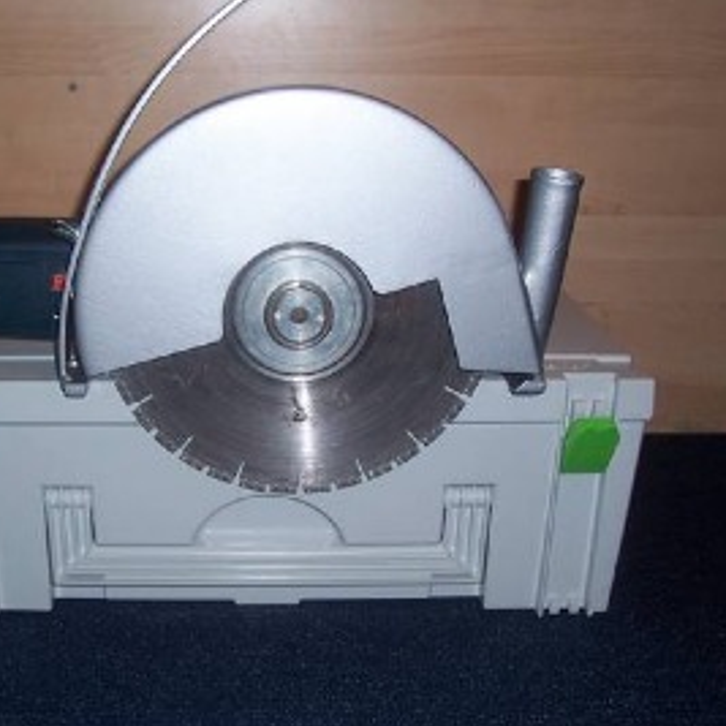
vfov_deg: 37.6
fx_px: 1068
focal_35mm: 45
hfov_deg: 37.1
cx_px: 239
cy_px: 359
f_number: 2.7
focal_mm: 5.6
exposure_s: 1/60
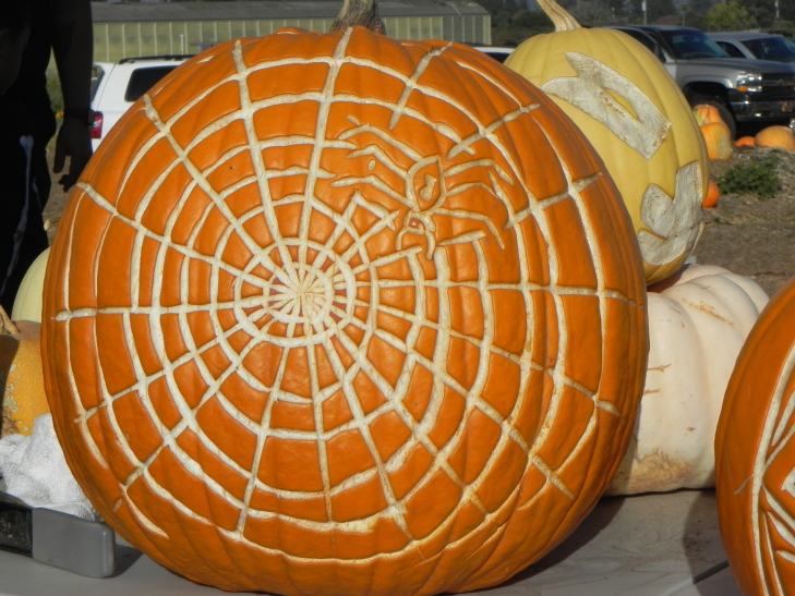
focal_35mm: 95
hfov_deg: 20.6
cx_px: 398
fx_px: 2182
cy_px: 298
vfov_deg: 15.6
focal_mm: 16.9
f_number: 8
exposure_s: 1/1018
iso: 160
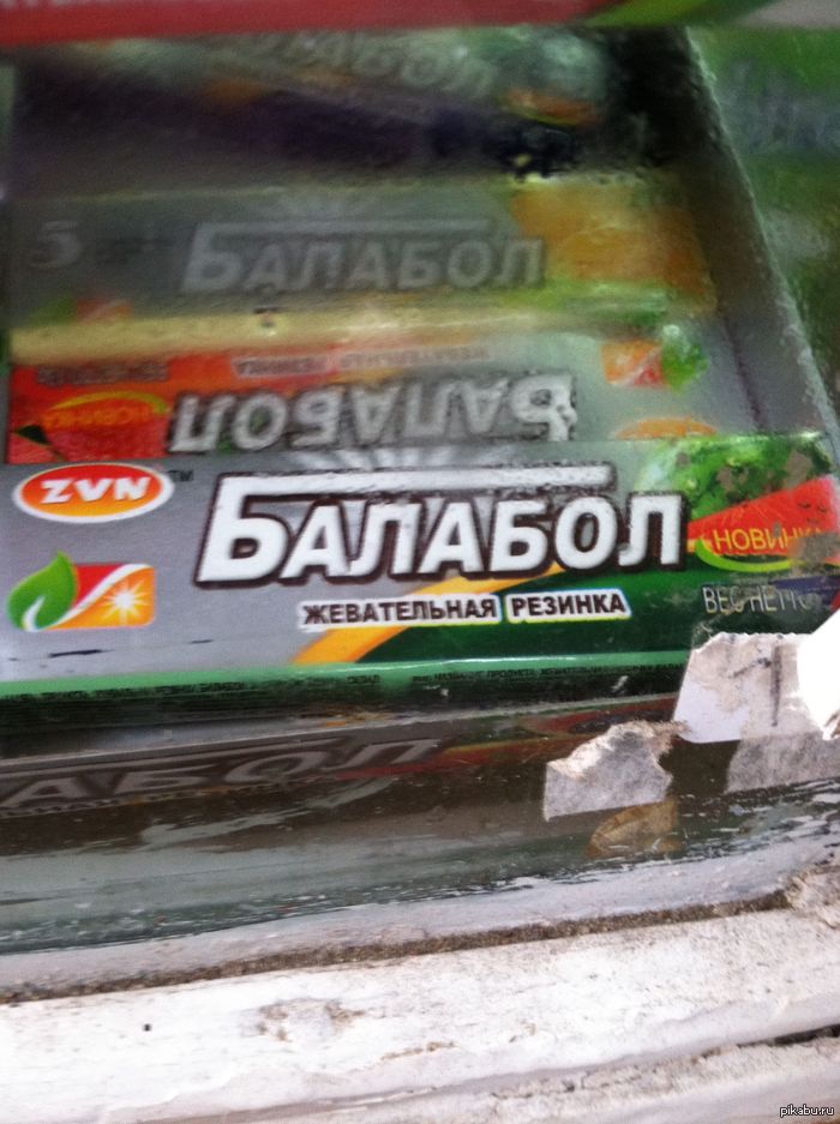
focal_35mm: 35
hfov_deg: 40.6
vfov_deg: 52.7
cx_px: 420
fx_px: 1135
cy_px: 562
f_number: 2.8
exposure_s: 1/15
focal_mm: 3.85
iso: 200
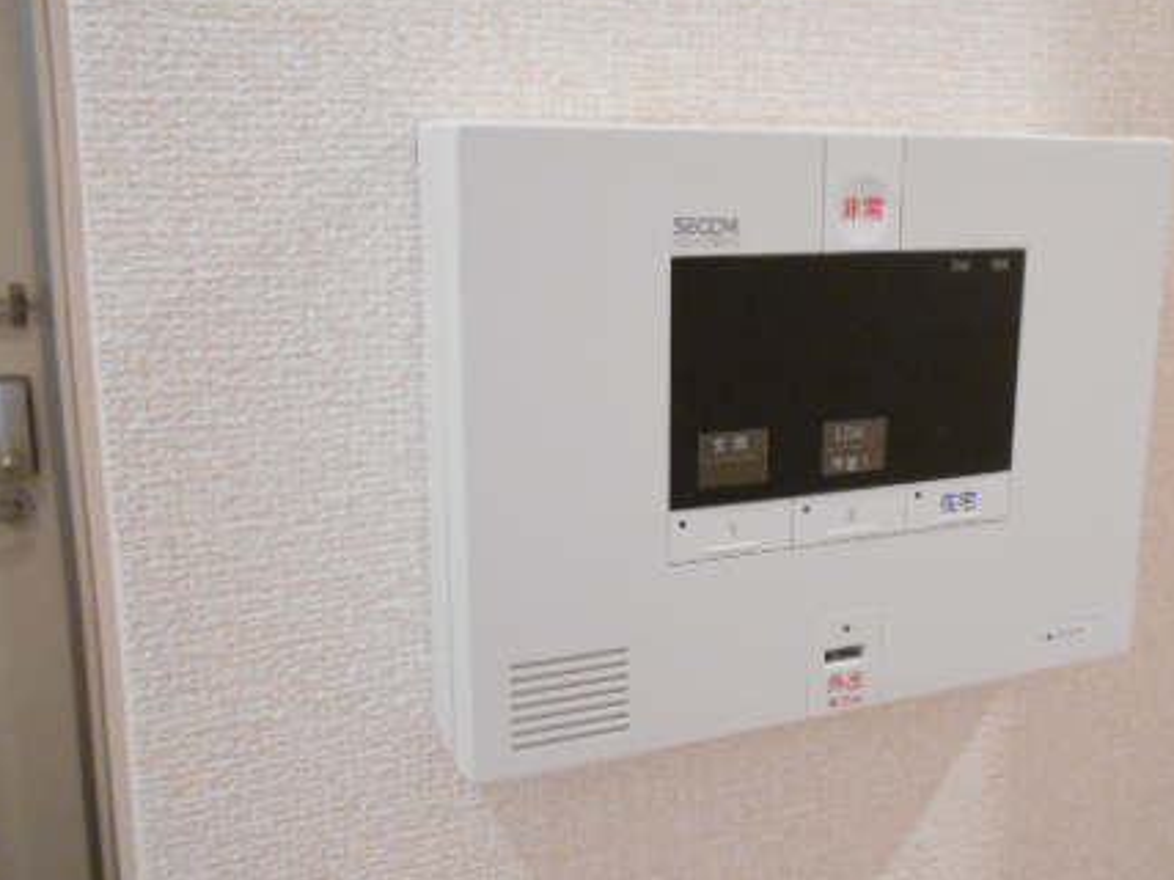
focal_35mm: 39
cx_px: 762
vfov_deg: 36.8
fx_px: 1322
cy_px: 448
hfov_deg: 47.3
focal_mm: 4.6
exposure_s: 1/30
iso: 400
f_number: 3.2
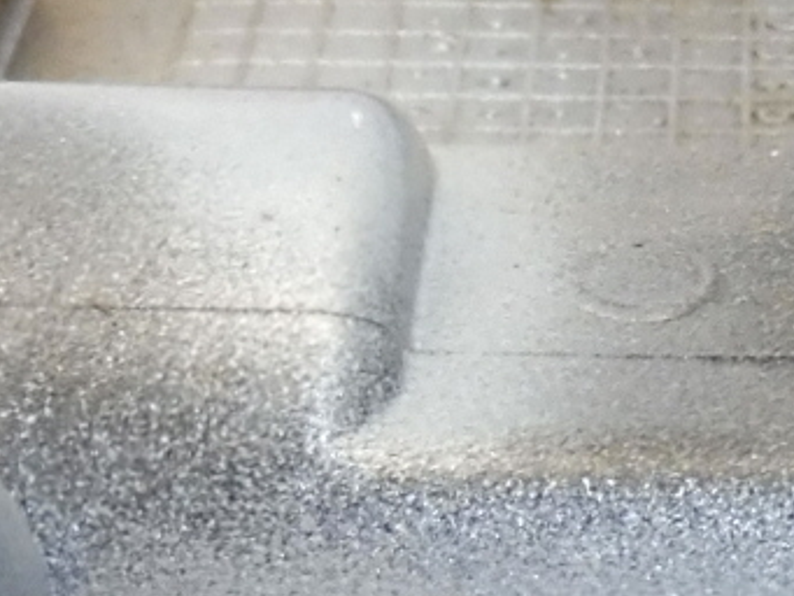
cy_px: 640
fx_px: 3304
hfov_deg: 13.5
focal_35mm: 144
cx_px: 759
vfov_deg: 10.2
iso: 200
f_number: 3.5
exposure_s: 1/60
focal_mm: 4.3
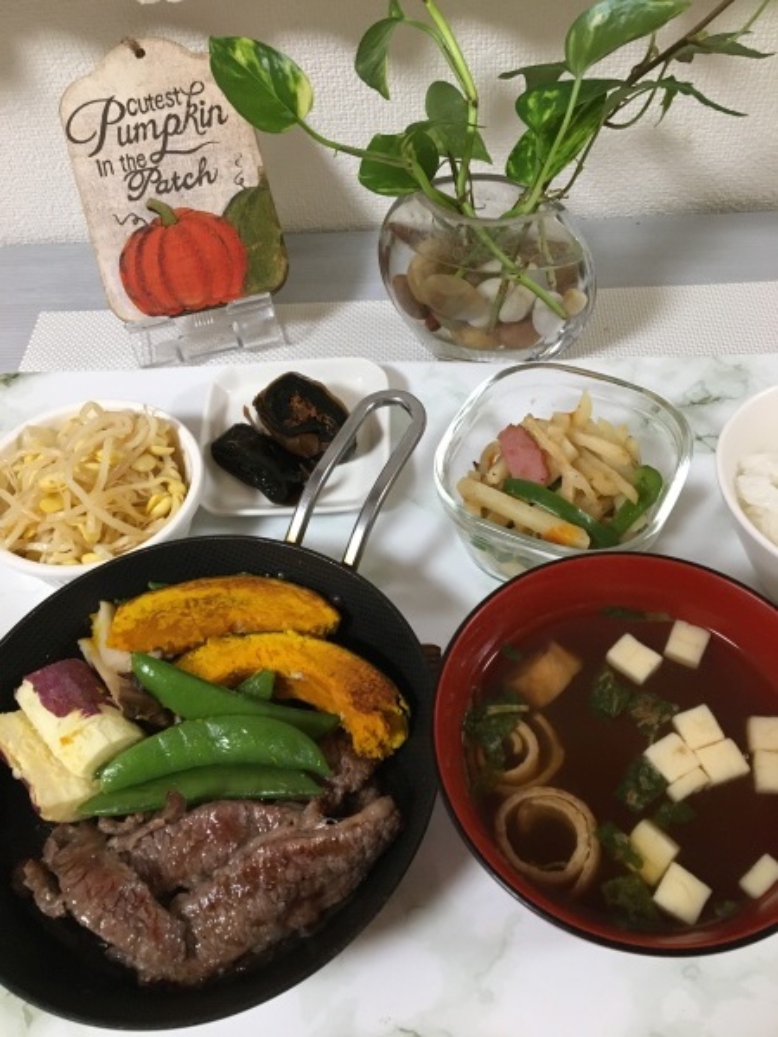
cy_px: 518
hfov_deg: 48.2
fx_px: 869
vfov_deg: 61.7
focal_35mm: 29
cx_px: 389
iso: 160
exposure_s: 1/30
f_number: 2.2
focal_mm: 4.15
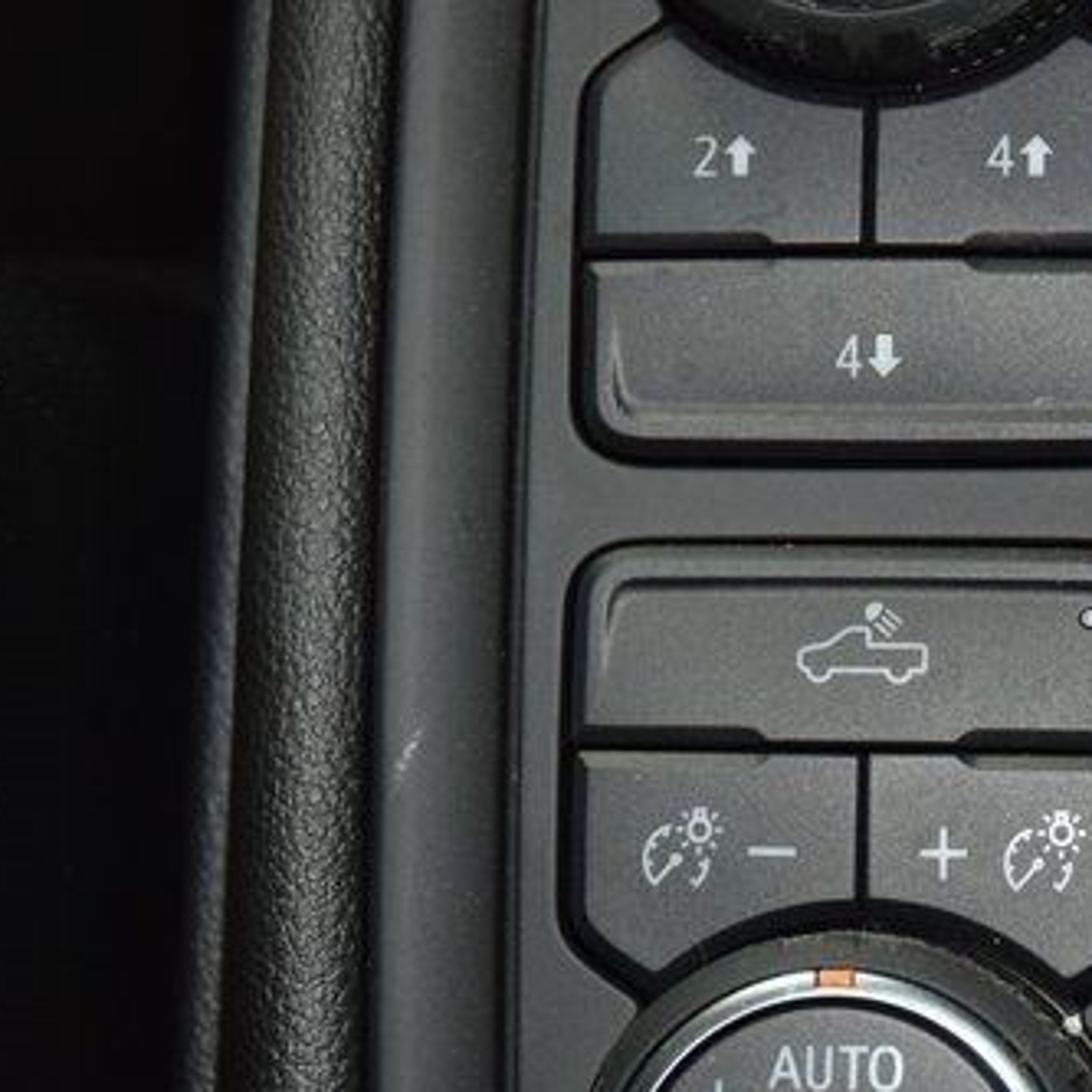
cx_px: 872
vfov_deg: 12.7
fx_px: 4901
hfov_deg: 12.7
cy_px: 490
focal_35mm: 137
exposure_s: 1/50
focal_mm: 35
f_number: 4.2
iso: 560
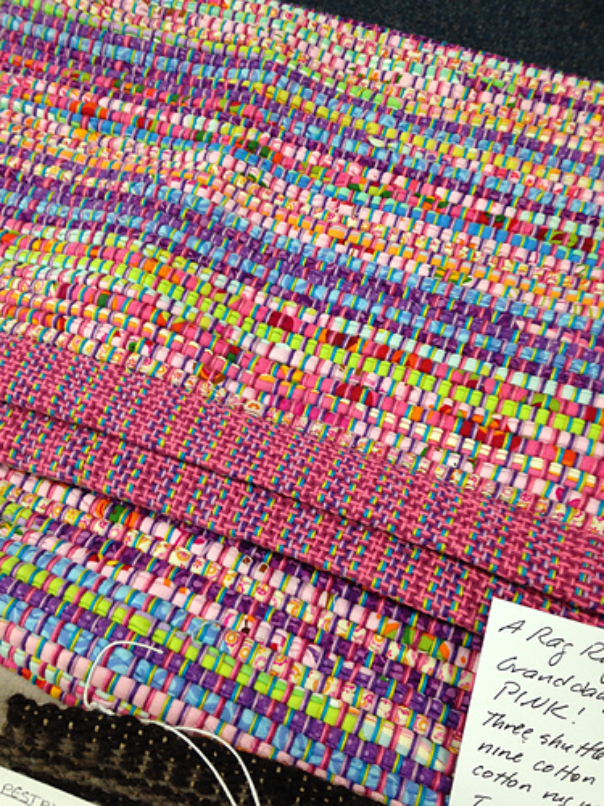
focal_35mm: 33
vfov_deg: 55.4
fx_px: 768
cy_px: 403
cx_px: 302
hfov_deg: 42.9
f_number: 2.4
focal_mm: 4.12
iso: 100
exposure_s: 1/20
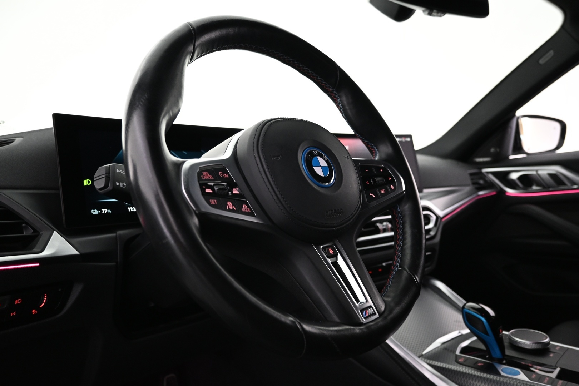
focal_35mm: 24
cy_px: 193
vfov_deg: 53.1
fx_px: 386
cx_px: 290
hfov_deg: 73.7
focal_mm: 16
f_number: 3.5
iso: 1100
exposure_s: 1/25
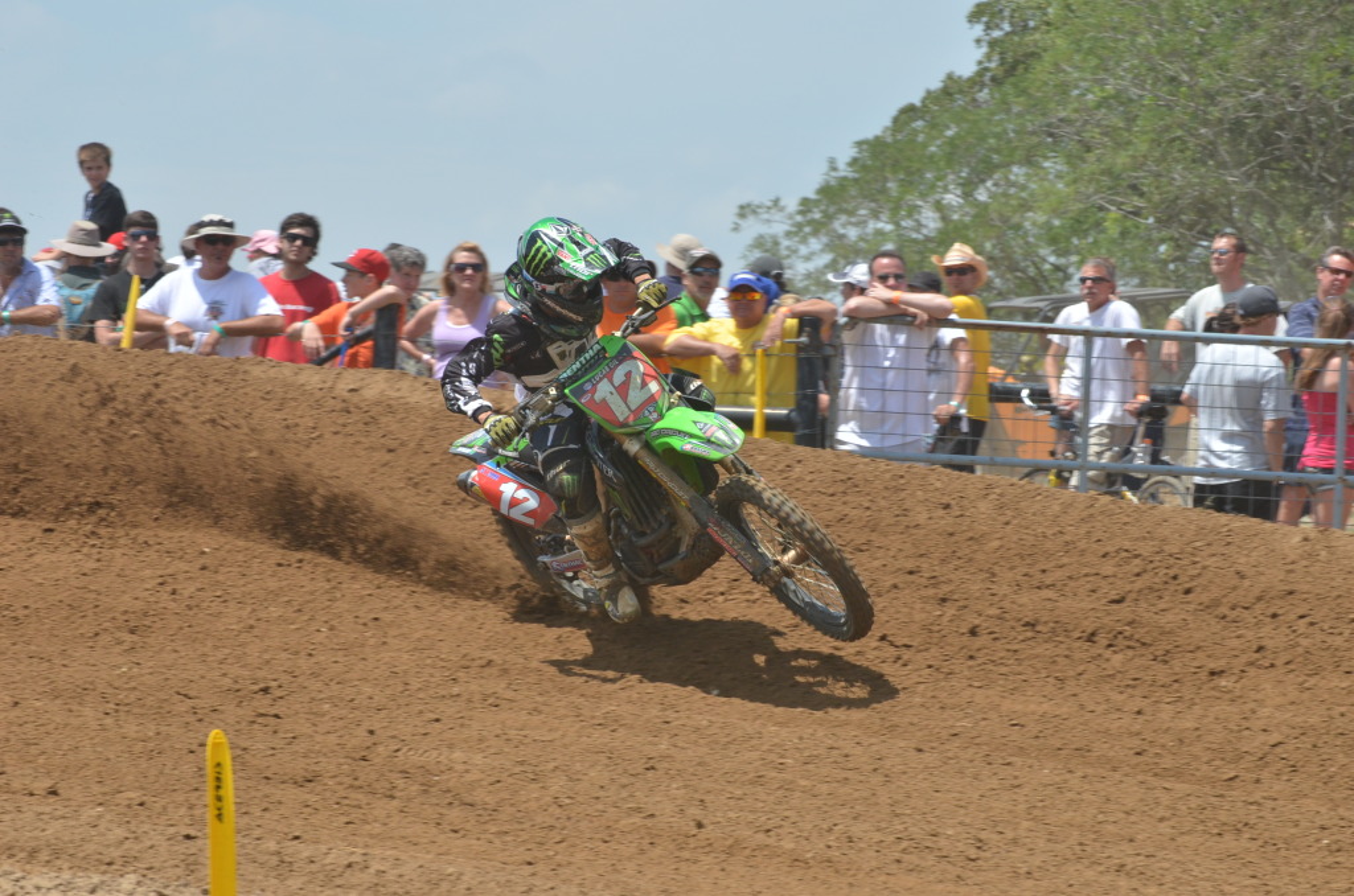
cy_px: 448
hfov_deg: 9.2
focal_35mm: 225
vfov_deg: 6.1
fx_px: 8444
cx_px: 677
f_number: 10
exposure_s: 1/640
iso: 400
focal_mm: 150
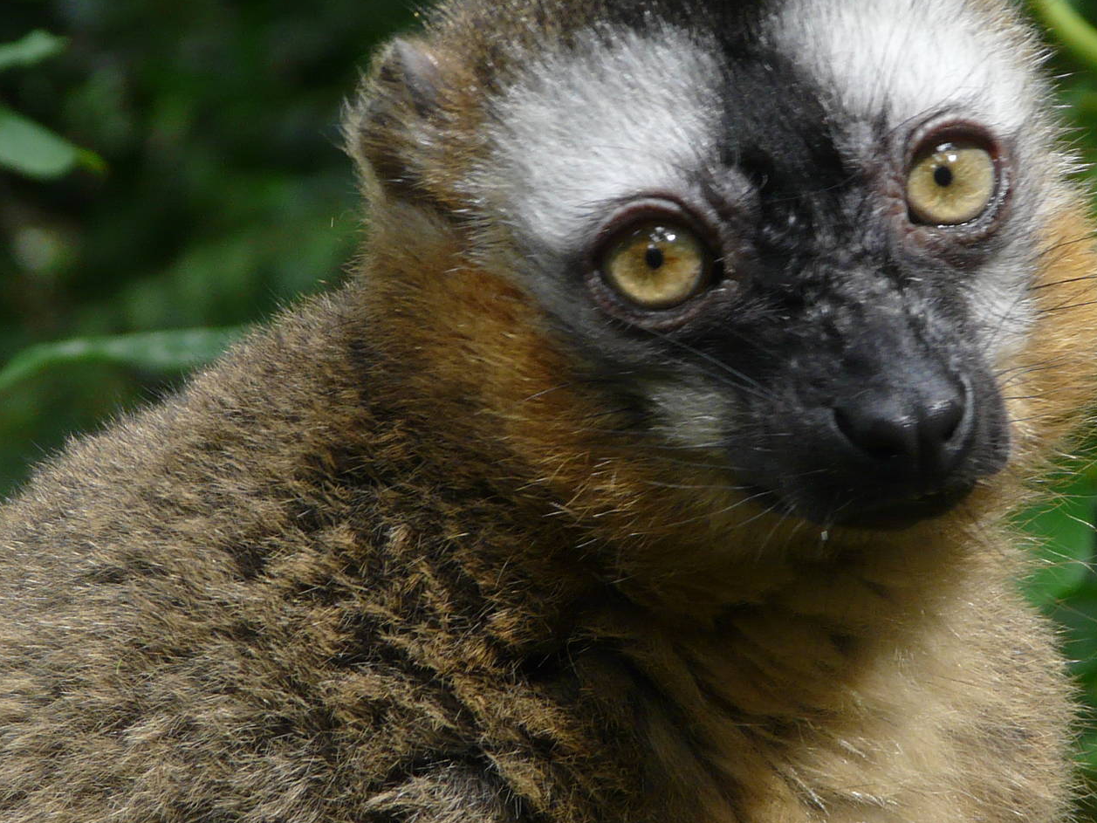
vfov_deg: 5.3
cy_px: 325
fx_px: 8874
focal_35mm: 280
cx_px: 653
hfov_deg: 7.1
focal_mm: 22.6
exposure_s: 1/80
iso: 100
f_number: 3.6
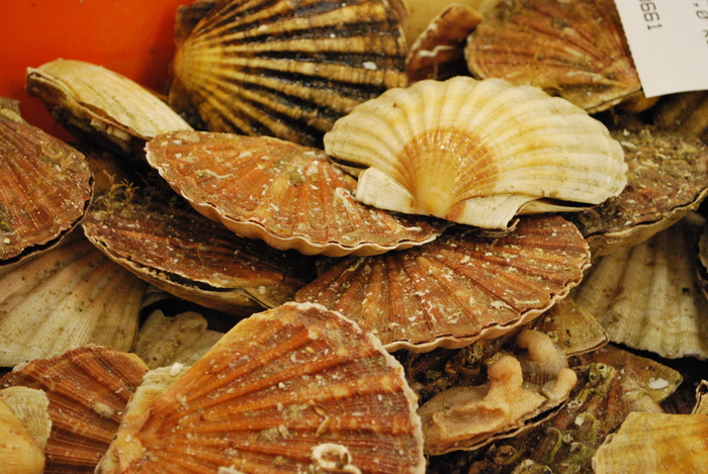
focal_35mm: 82
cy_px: 237
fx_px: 1625
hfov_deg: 24.6
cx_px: 354
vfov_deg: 16.6
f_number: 5.6
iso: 1600
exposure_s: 1/20
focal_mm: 55
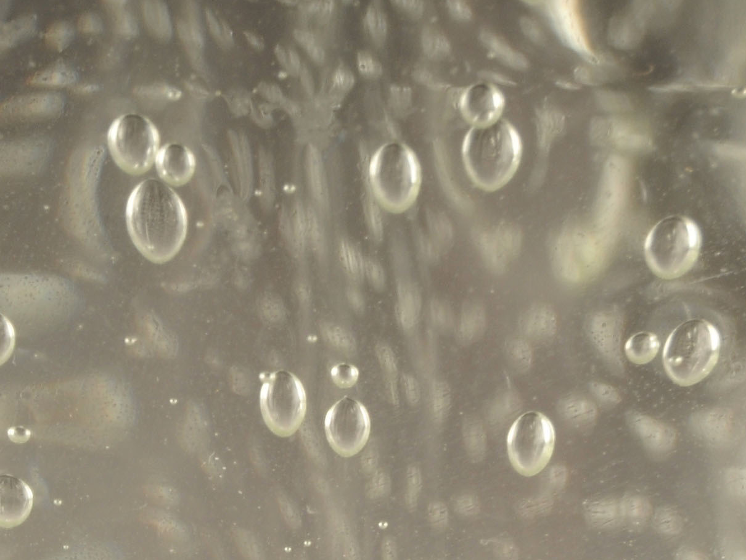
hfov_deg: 6.9
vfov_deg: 5.3
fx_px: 6051
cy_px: 804
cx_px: -409
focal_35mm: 281
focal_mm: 55
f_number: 20
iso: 160
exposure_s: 1/250
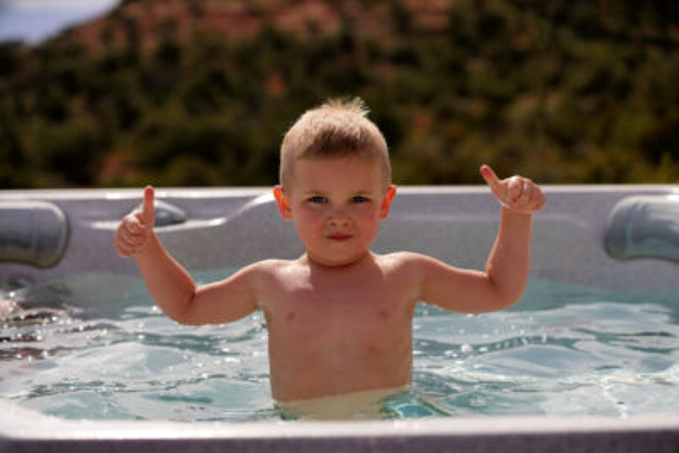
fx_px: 1321
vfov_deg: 19.5
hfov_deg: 28.8
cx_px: 340
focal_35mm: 70
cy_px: 226
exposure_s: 1/1000
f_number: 3.2
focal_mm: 70
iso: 50
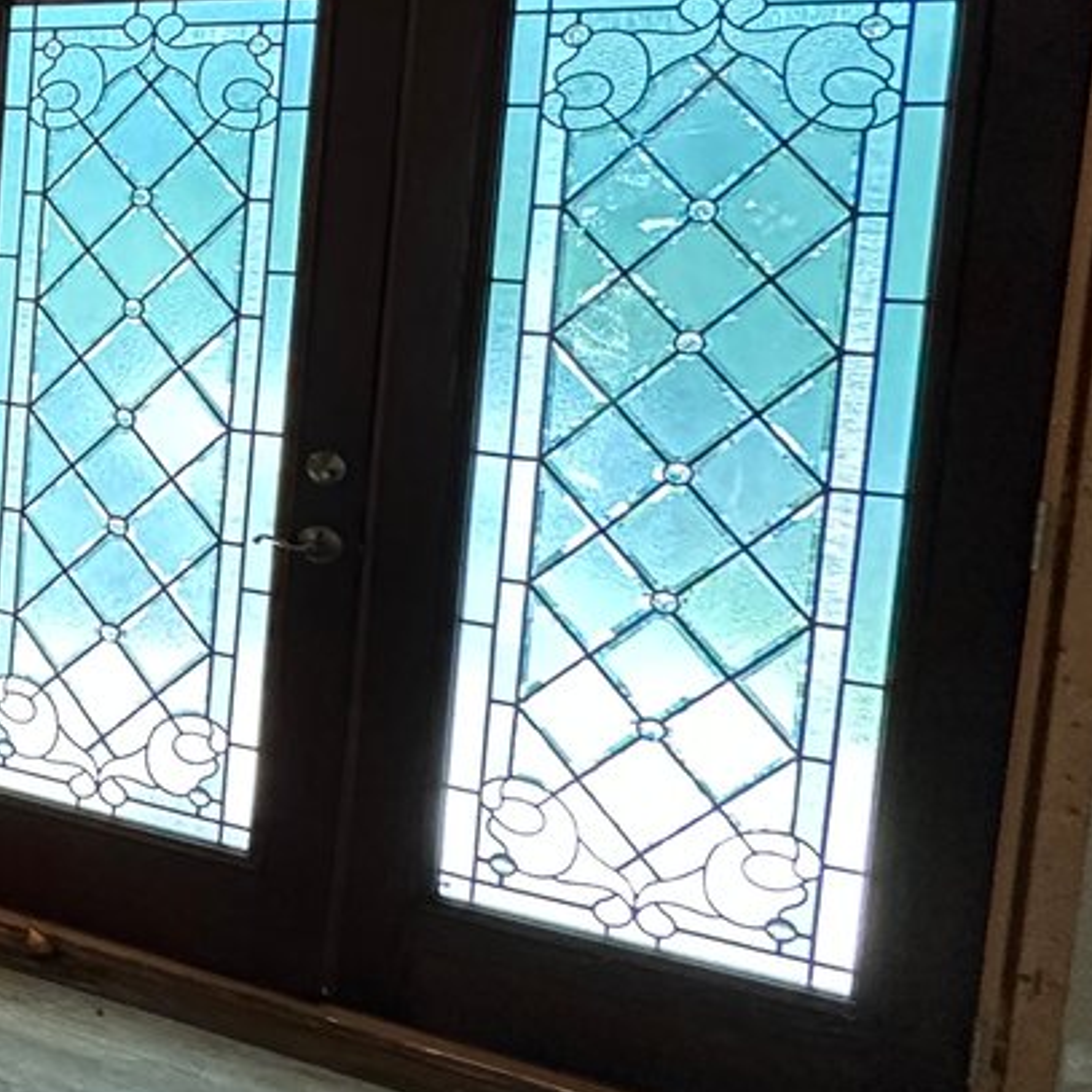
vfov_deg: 36.1
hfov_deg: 24.7
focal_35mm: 46
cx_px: -677
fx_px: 1642
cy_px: 307
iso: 250
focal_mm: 2.22
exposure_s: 1/60
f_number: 2.2
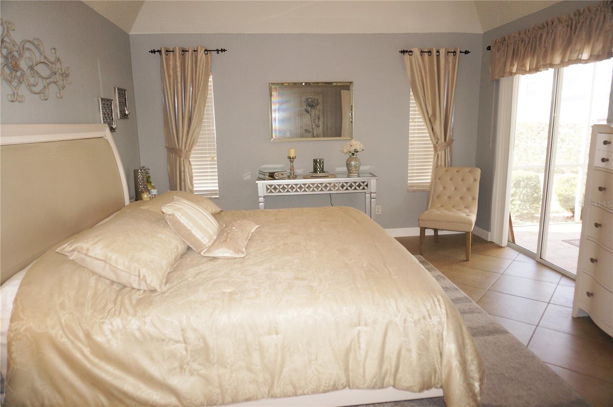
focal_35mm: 24
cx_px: 306
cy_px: 204
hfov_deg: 73.8
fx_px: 408
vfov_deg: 53.0
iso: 400
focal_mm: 16
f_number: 4
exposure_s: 1/160
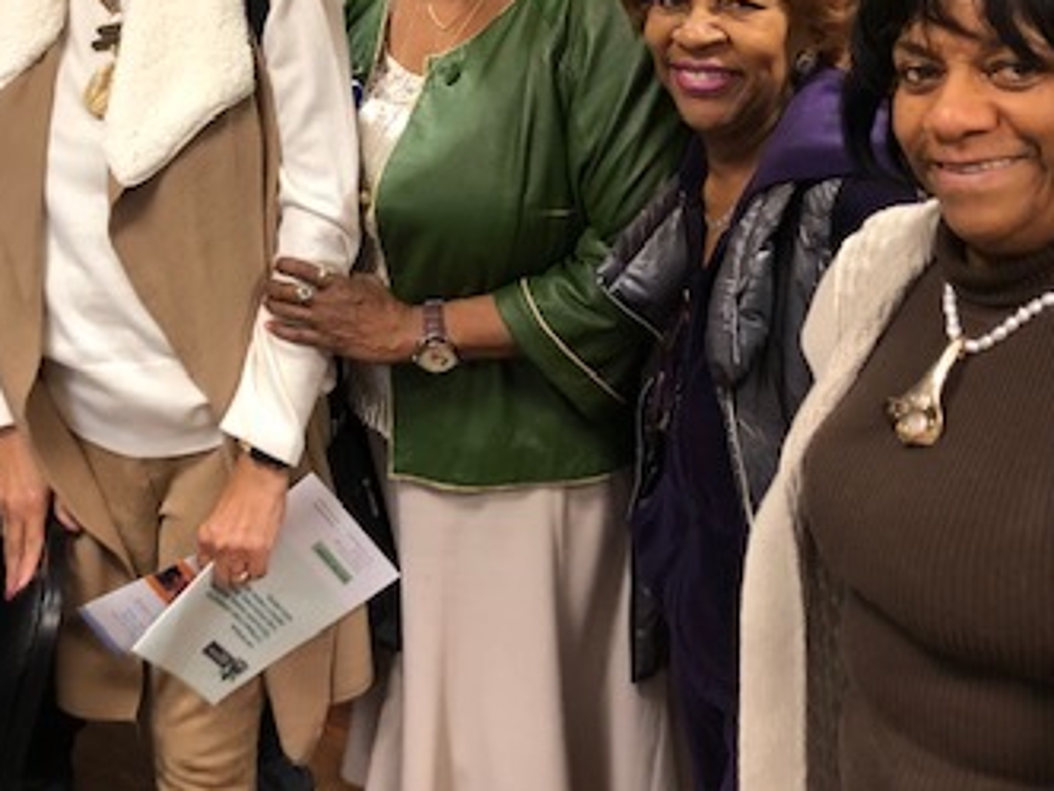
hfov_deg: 35.3
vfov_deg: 26.3
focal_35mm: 54
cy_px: 118
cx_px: 387
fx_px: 1644
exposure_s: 1/15
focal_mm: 3.99
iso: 50
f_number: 1.8
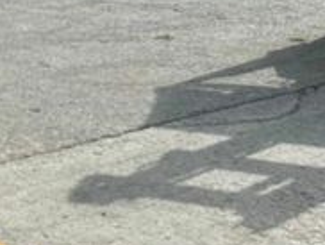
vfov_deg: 17.4
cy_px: 329
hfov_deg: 22.0
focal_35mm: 79
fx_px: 743
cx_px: -107
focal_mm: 6.86
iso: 80
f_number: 1.78
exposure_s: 1/3861
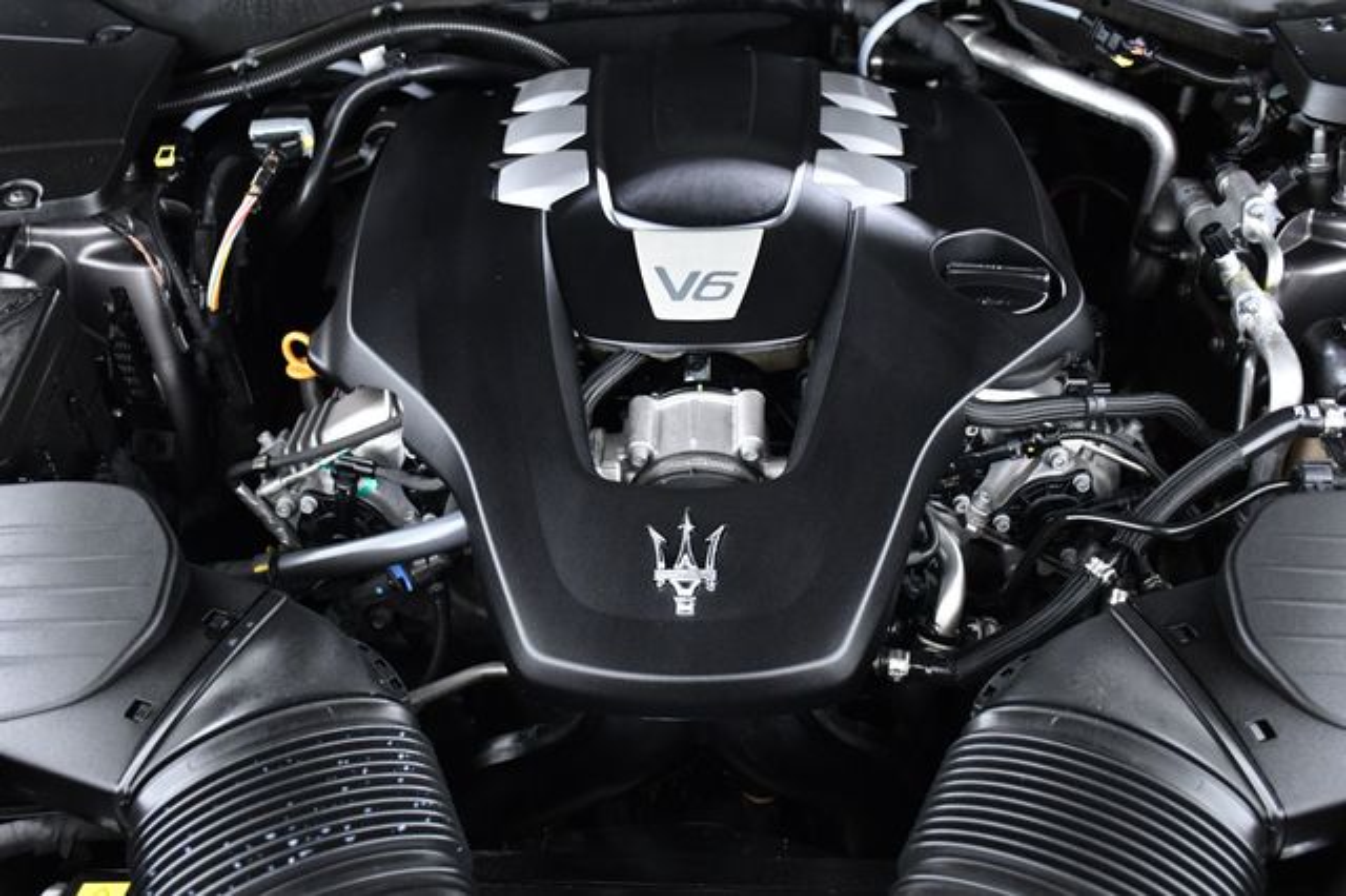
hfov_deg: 49.6
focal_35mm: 39
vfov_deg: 34.2
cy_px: 448
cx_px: 673
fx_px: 1457
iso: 2500
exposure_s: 1/40
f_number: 3.8
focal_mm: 26
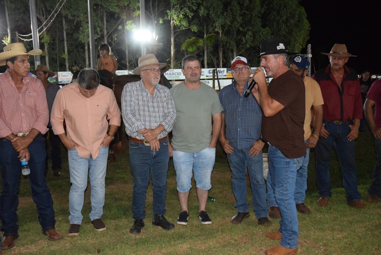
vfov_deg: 33.1
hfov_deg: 47.9
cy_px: 128
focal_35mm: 40
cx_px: 190
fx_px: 429
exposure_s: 1/60
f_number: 3.8
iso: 3200
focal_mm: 27
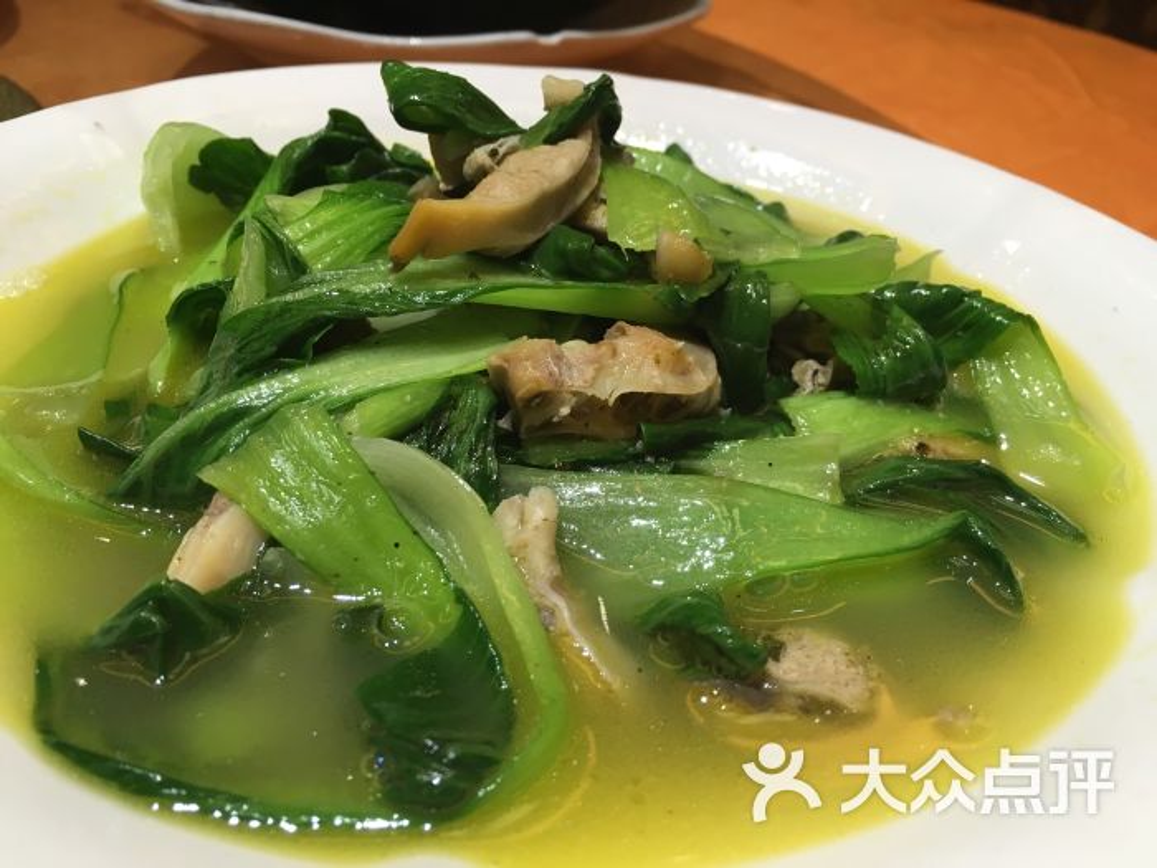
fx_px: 969
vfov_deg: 48.2
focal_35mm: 29
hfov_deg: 61.7
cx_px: 578
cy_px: 434
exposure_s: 1/33
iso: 25
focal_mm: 4.15
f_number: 2.2
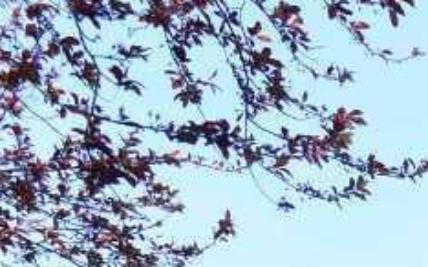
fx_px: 1399
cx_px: 818
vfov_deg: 9.8
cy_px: 607
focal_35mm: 120
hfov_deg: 14.7
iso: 125
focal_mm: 18
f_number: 7.1
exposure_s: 1/200
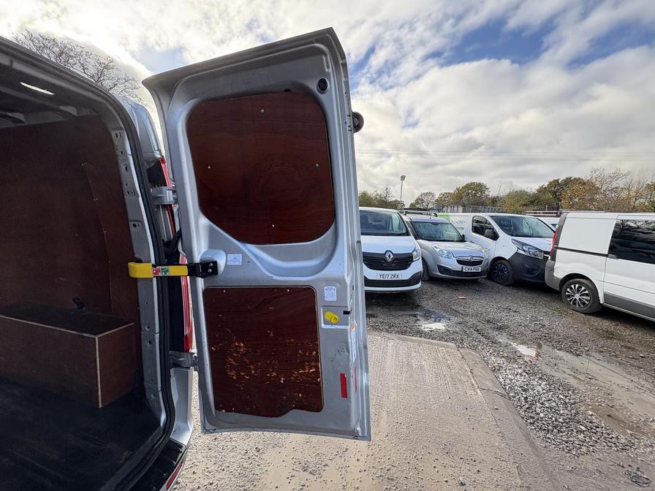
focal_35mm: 14
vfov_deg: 85.7
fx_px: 265
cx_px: 328
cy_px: 246
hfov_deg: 102.1
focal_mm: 2.22
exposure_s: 1/416
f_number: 2.2
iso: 50
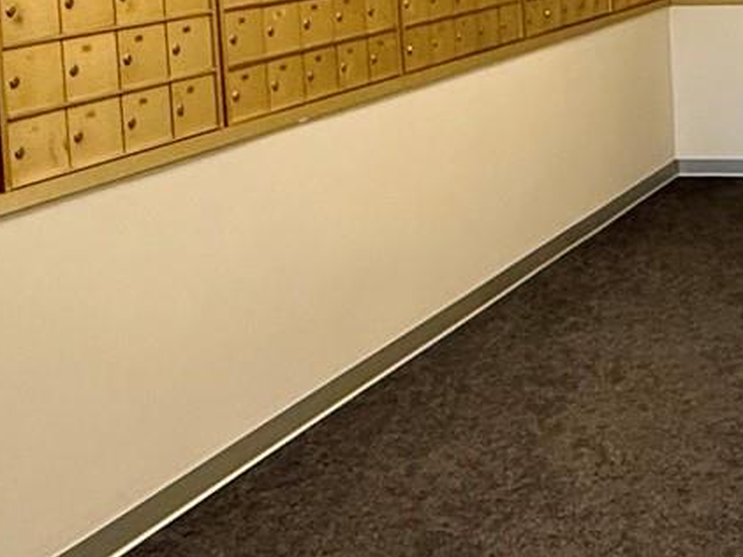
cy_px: -90
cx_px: 820
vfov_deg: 20.4
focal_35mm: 68
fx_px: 1459
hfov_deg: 26.3
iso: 200
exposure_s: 1/99
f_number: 2.2
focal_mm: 2.22
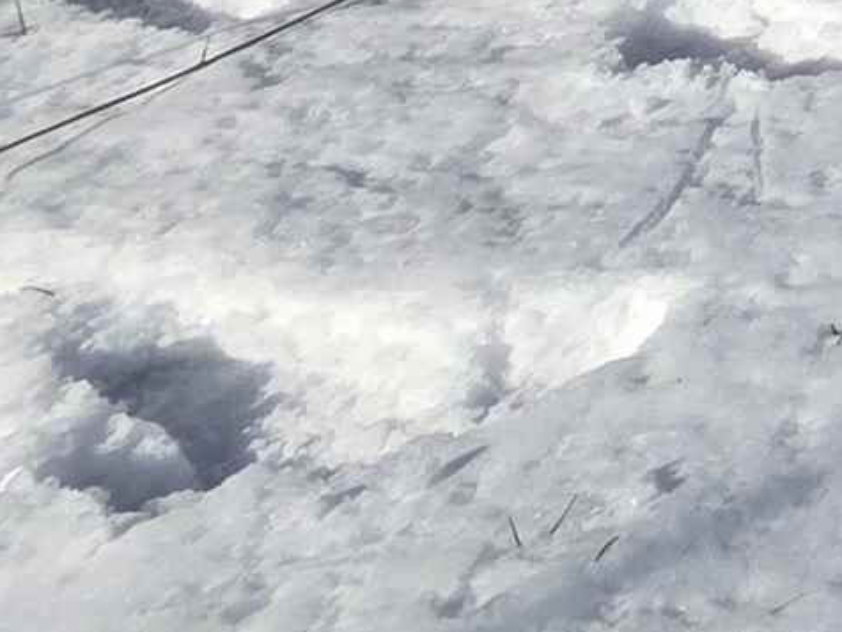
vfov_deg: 12.5
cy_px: -998
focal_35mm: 84
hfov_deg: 12.4
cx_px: 2377
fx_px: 2045
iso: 40
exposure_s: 1/2497
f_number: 1.9
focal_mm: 2.2
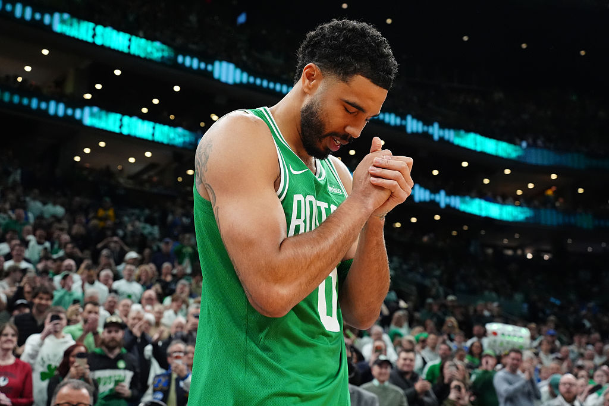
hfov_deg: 45.4
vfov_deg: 31.2
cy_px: 203
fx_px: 727
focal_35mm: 43
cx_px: 304
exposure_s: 1/800
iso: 5000
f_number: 4.5
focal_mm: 43
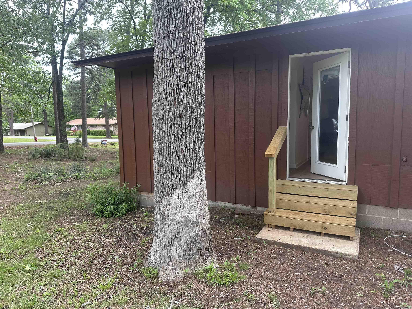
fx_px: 286
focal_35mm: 24
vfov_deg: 56.8
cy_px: 154
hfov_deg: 71.6
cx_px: 206
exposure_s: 1/205
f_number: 1.78
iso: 80
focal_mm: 6.86
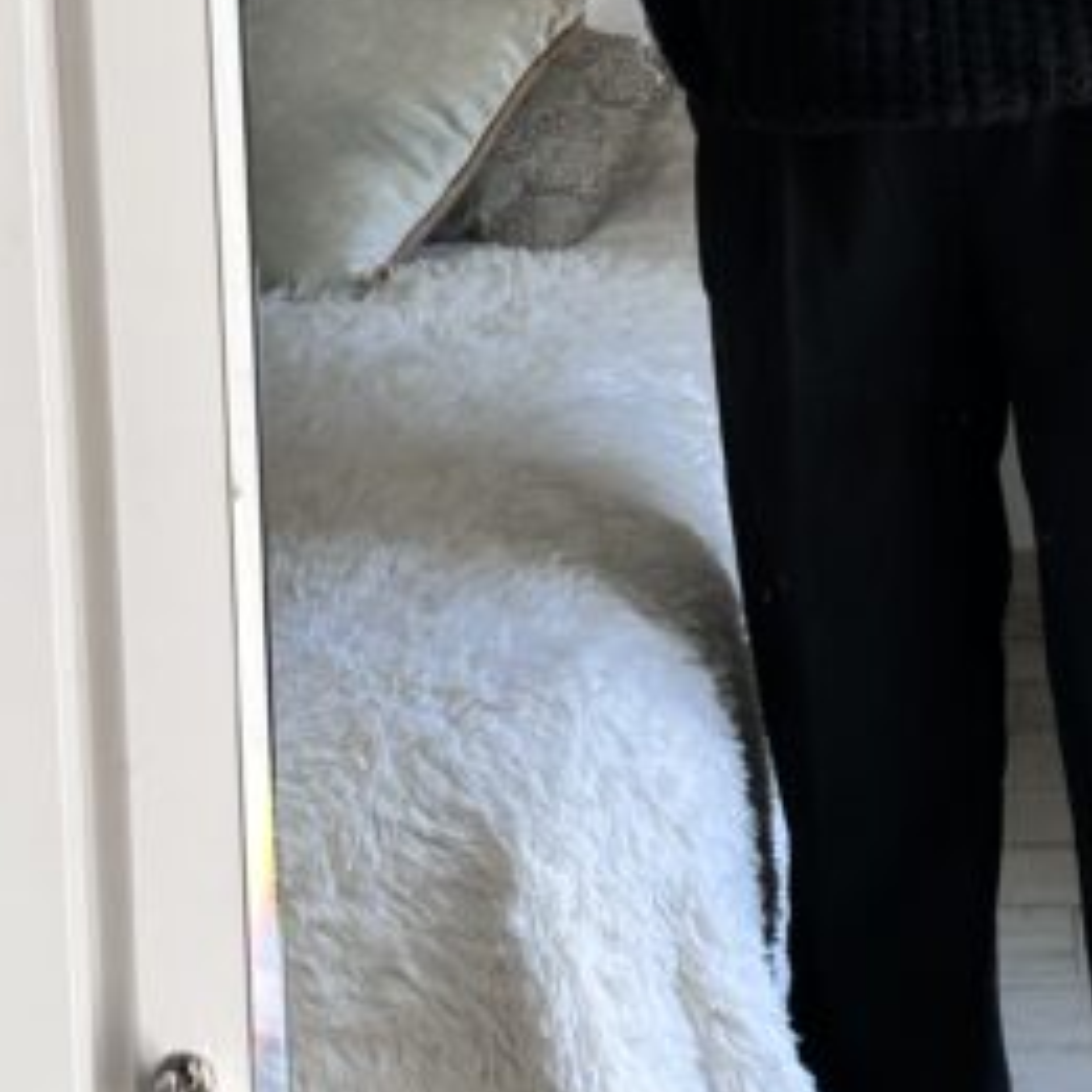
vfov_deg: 13.3
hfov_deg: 13.3
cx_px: 916
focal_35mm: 130
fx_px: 4640
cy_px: 67
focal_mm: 6.86
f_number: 1.78
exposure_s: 1/129
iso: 50
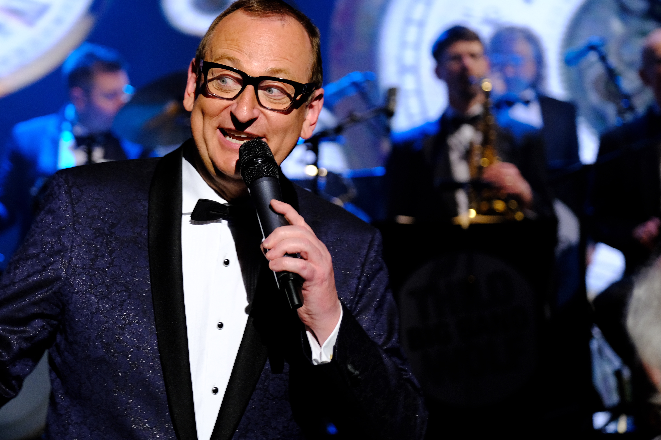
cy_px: 189
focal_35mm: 132
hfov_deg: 15.5
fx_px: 2423
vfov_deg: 10.4
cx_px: 278
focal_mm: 66
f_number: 2.8
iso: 800
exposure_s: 1/125
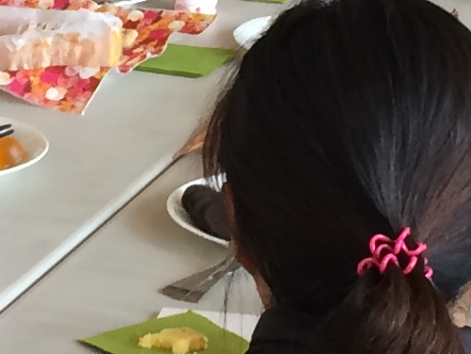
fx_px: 2913
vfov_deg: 6.9
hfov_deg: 9.2
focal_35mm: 214
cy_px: -85
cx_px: 246
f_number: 2.2
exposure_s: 1/30
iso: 64
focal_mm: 4.15
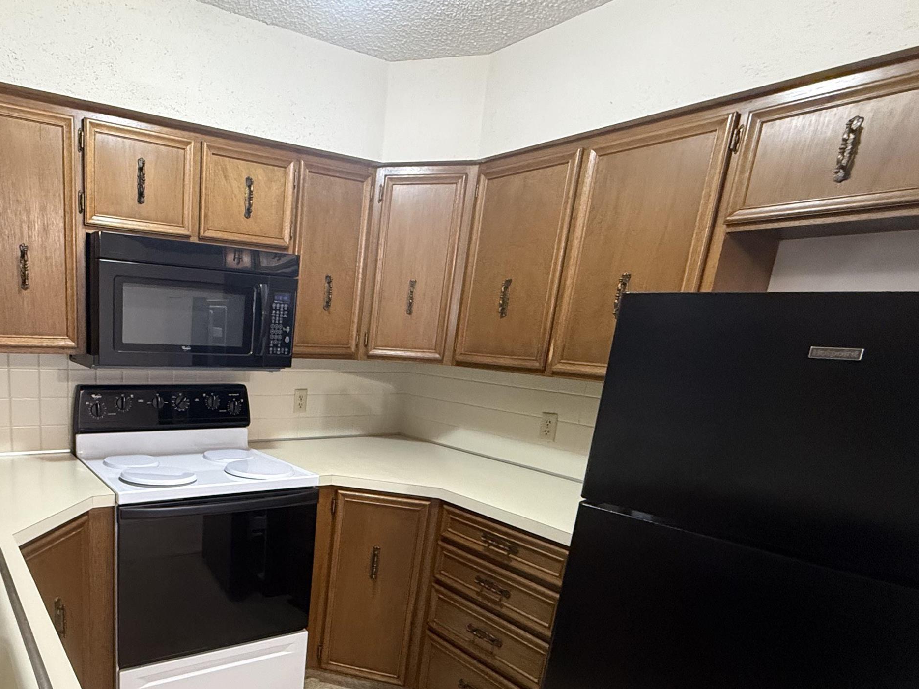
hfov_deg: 69.3
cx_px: 234
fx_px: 611
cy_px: 478
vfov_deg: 57.1
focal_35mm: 23
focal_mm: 2.22
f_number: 2.2
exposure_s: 1/60
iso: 640
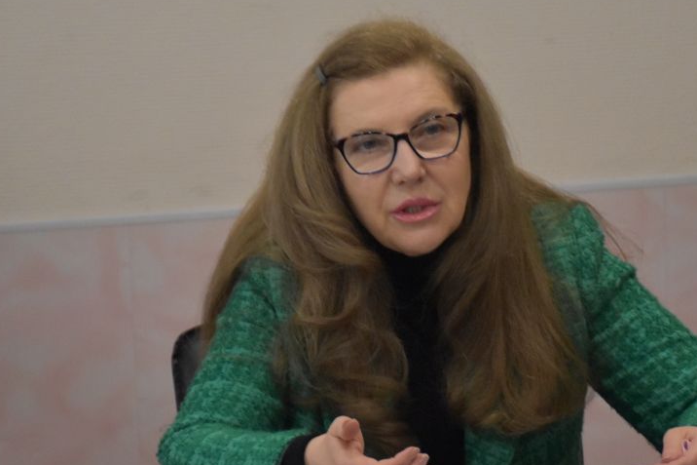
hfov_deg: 8.6
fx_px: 4623
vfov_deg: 5.7
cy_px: 298
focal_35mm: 239
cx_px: 389
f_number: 5.3
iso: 3200
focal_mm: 95
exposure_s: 1/125
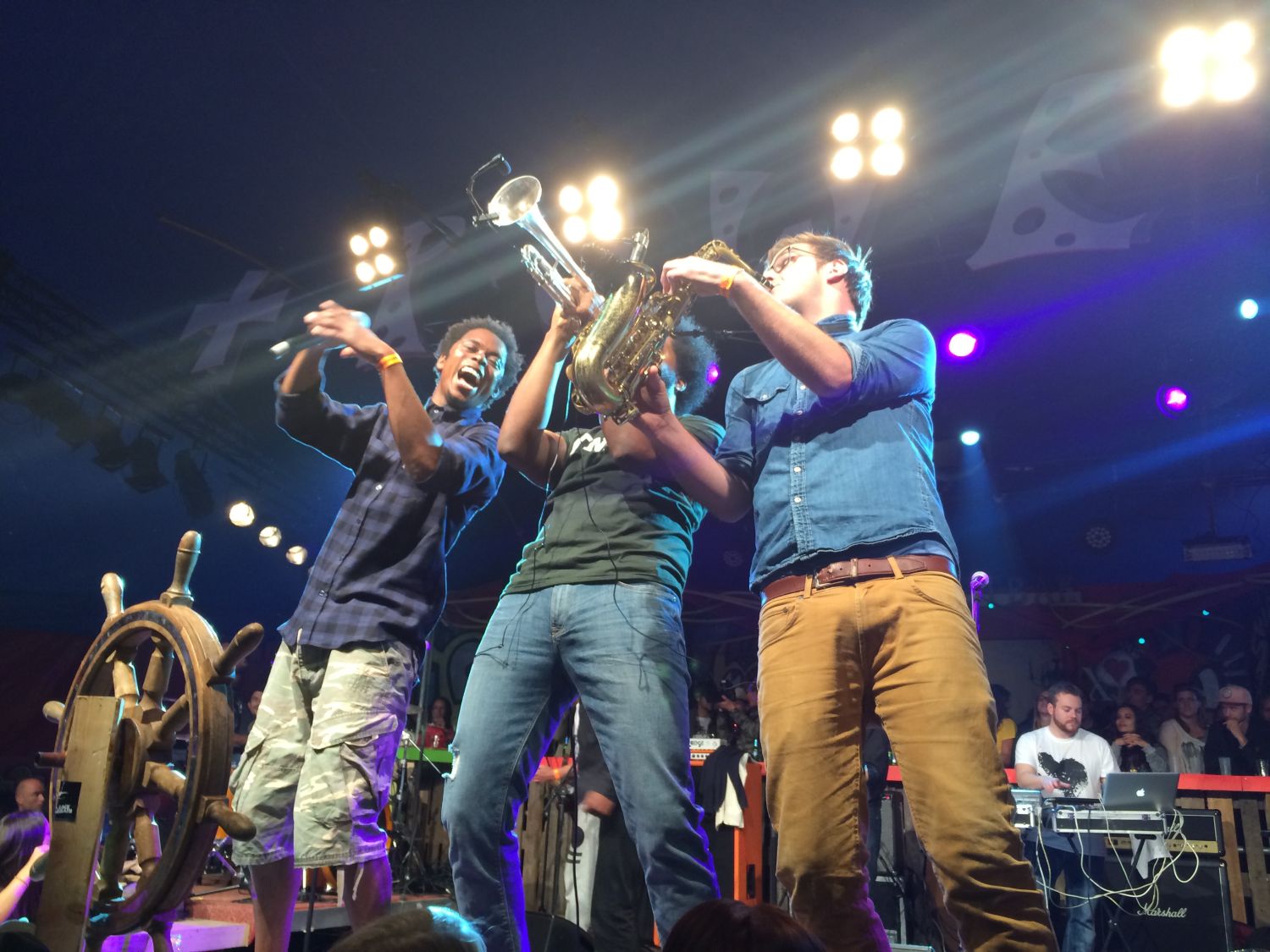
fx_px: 1101
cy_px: 476
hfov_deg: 60.0
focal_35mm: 30
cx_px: 635
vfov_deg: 46.8
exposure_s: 1/30
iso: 80
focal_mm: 4.12
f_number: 2.2
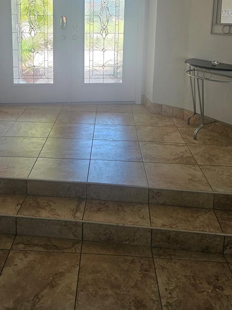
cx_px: 94
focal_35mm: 37
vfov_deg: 47.9
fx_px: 331
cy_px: 70
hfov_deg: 38.5
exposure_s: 1/120
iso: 100
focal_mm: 5.4
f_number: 1.8
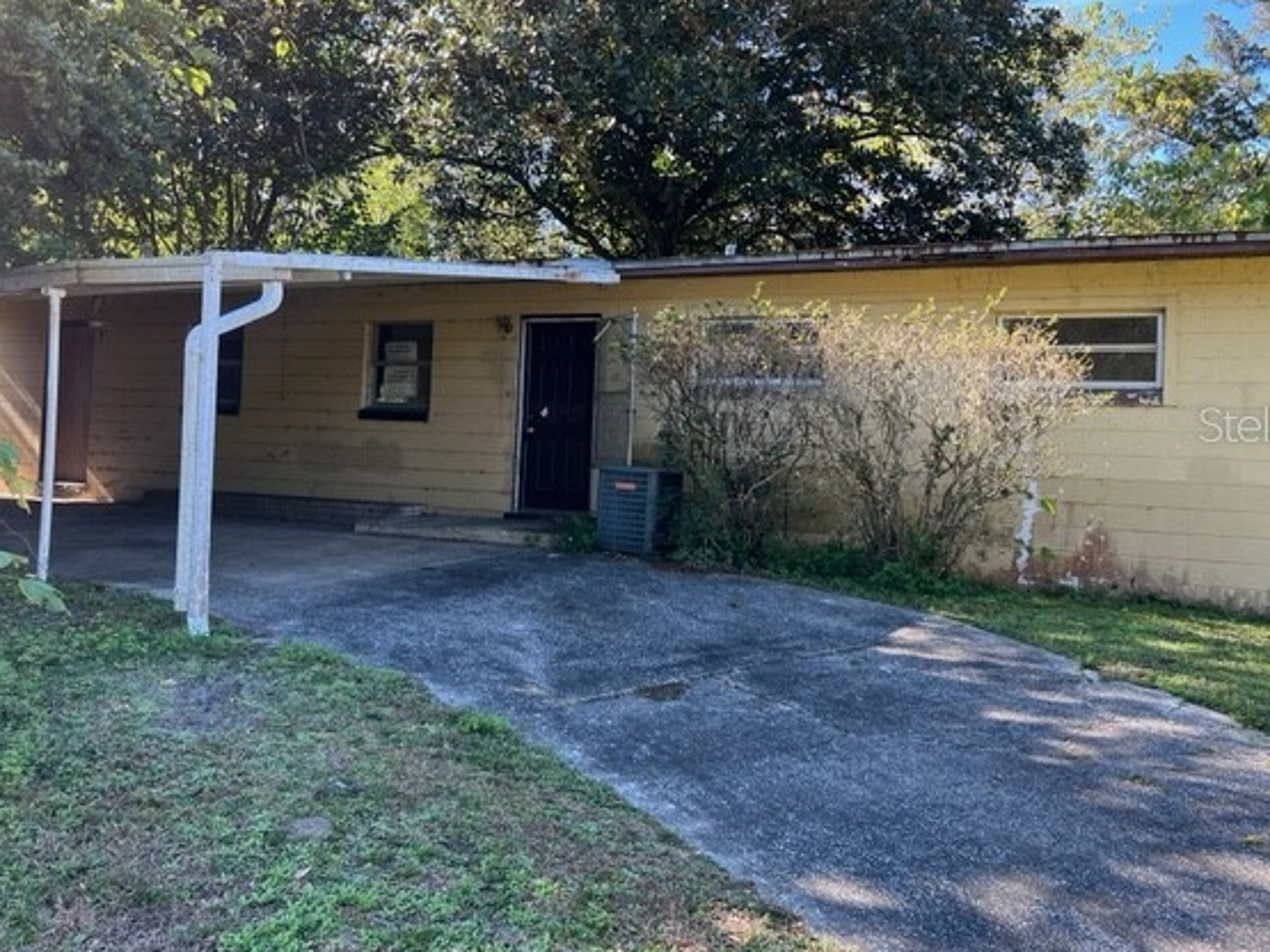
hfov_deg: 59.9
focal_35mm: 30
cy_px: 423
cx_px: 682
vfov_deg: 46.7
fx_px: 1100
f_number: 1.5
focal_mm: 5.7
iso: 50
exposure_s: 1/313
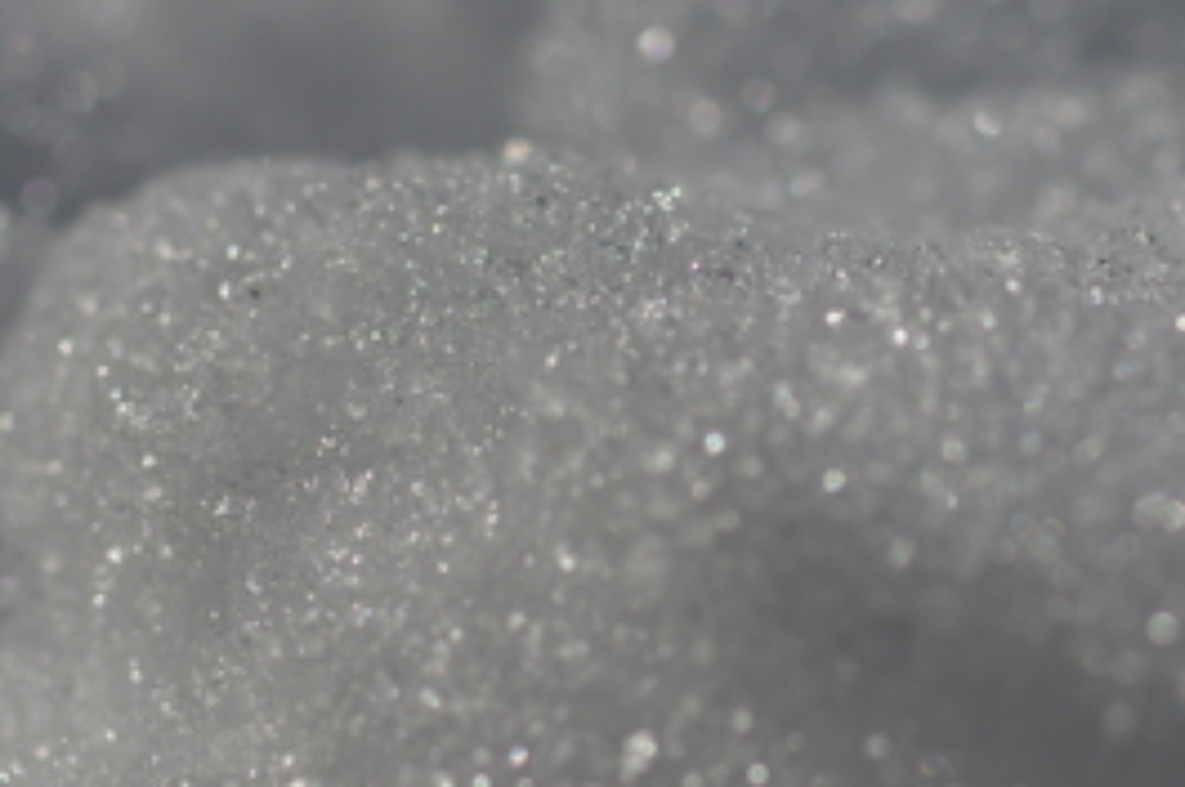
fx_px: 6608
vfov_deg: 6.8
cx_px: 769
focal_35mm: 201
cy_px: 385
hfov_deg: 10.2
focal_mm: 35
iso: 100
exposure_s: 1/4000
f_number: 4
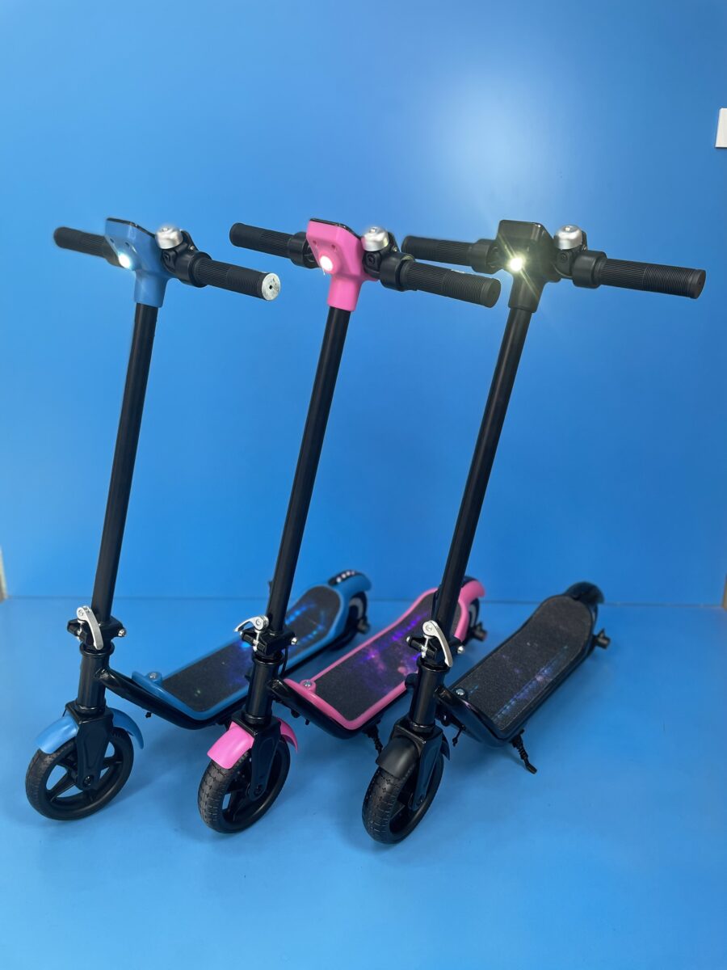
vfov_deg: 67.3
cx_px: 364
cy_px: 485
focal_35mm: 26
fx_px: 728
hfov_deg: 53.1
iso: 125
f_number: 1.6
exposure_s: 1/120
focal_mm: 4.2
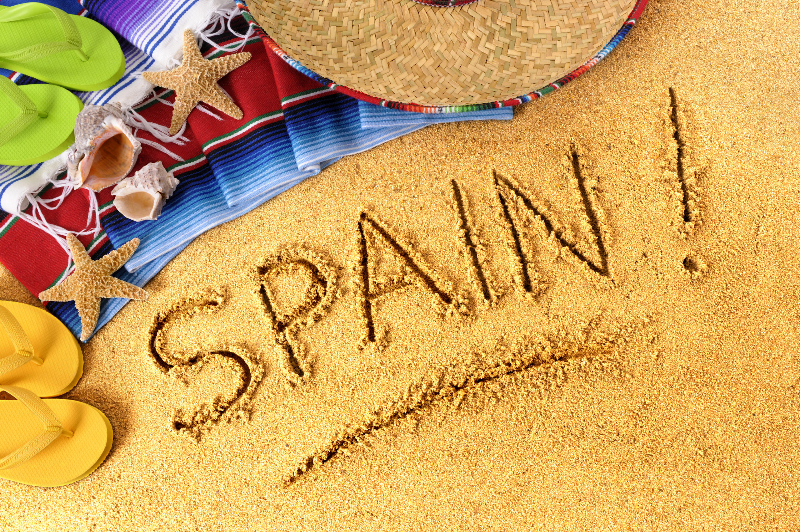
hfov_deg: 46.5
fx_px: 932
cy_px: 266
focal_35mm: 42
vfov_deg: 31.8
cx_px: 400
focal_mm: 28
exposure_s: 1/125
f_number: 11
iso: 200
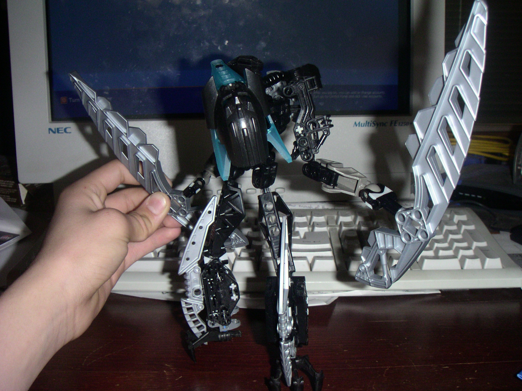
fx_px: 573
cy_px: 196
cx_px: 261
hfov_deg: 49.0
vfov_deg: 37.7
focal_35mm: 38
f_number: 6.6
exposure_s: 1/50
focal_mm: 6
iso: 160
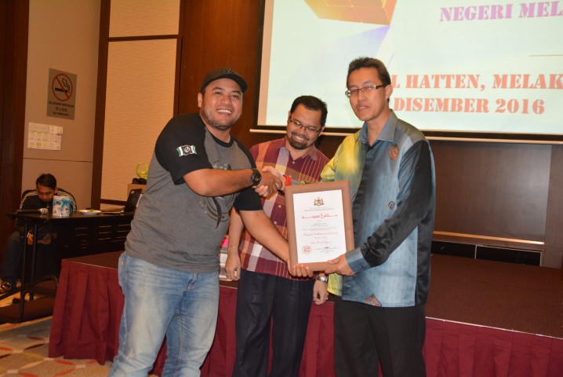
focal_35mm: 38
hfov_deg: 51.2
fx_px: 587
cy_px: 188
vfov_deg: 35.6
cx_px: 282
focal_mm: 25
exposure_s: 1/60
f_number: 3.8
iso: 1600
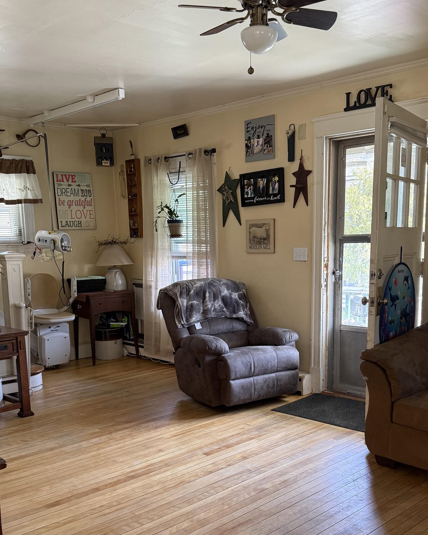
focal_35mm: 37
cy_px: 345
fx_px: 586
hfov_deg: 40.0
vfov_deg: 48.5
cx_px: 248
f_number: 1.78
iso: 200
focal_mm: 6.76
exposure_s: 1/60
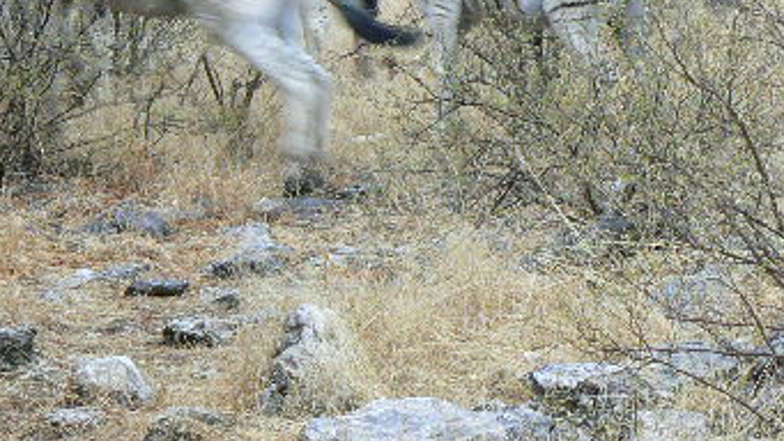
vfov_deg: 5.4
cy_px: 9
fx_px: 4637
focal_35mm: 223
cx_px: 497
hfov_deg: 9.7
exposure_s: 1/30
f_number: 3.2
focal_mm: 18.2
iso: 160
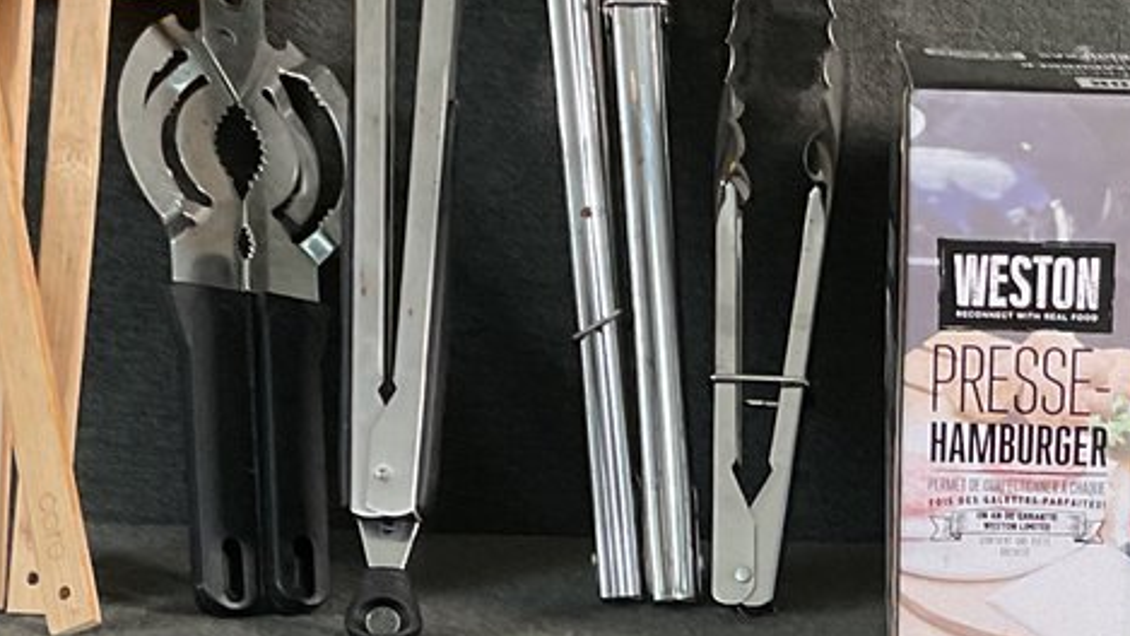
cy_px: 815
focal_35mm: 102
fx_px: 3057
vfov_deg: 11.6
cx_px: 1016
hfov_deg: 20.5
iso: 125
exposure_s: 1/60
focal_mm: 3
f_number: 1.8
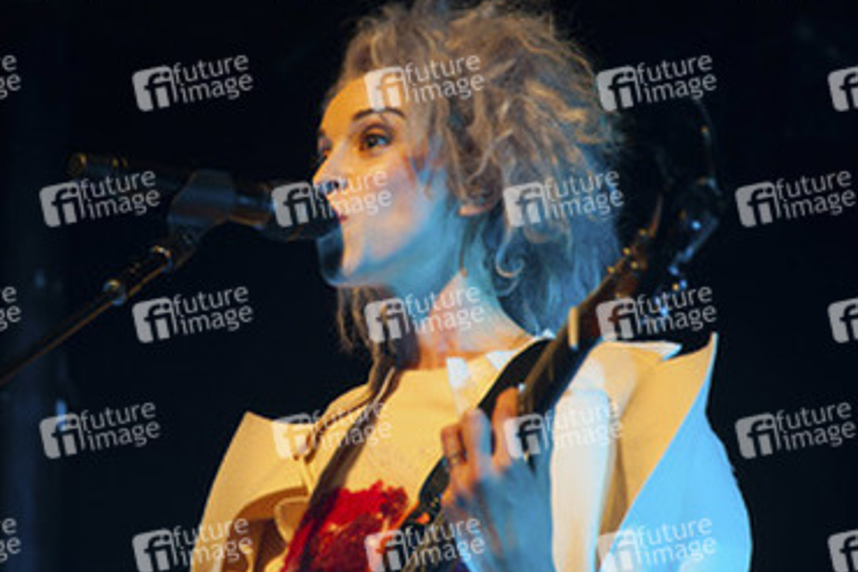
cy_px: 257
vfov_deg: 9.4
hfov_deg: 14.0
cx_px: 362
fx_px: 3481
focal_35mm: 146
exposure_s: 1/80
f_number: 5.6
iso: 2000
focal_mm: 120
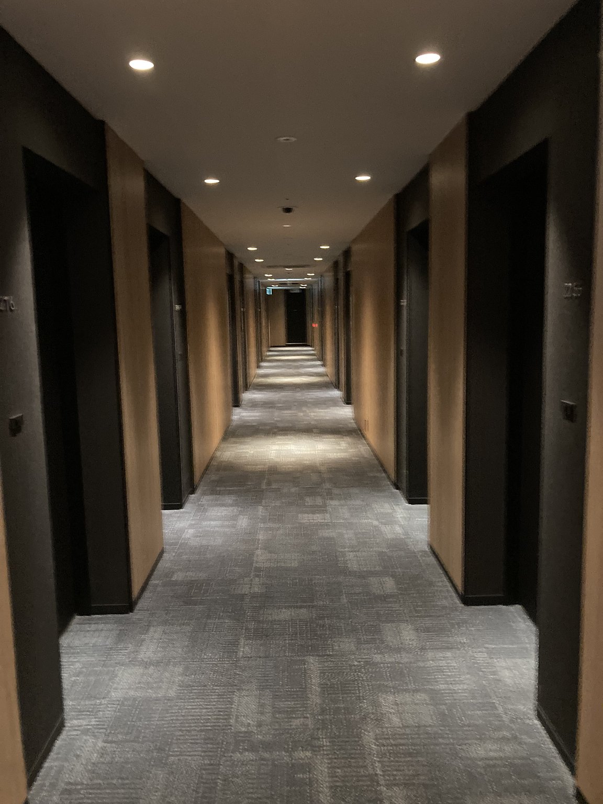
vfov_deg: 63.4
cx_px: 302
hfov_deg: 49.7
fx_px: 650
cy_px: 402
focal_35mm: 28
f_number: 1.8
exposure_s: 1/17
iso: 640
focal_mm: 3.99
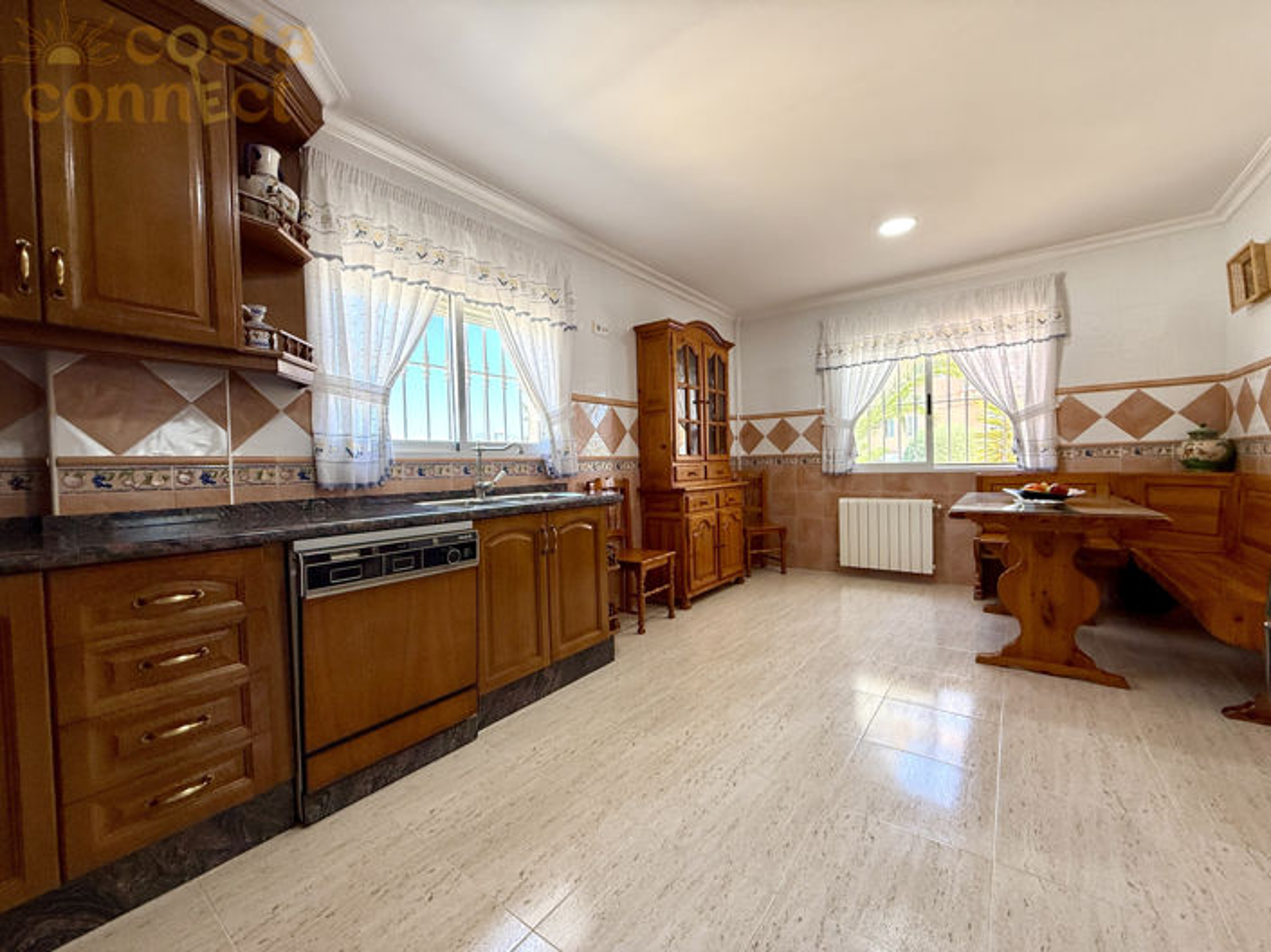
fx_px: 514
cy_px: 476
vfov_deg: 85.6
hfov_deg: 102.1
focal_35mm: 14
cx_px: 636
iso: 80
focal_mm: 2.22
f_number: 2.2
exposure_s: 1/100
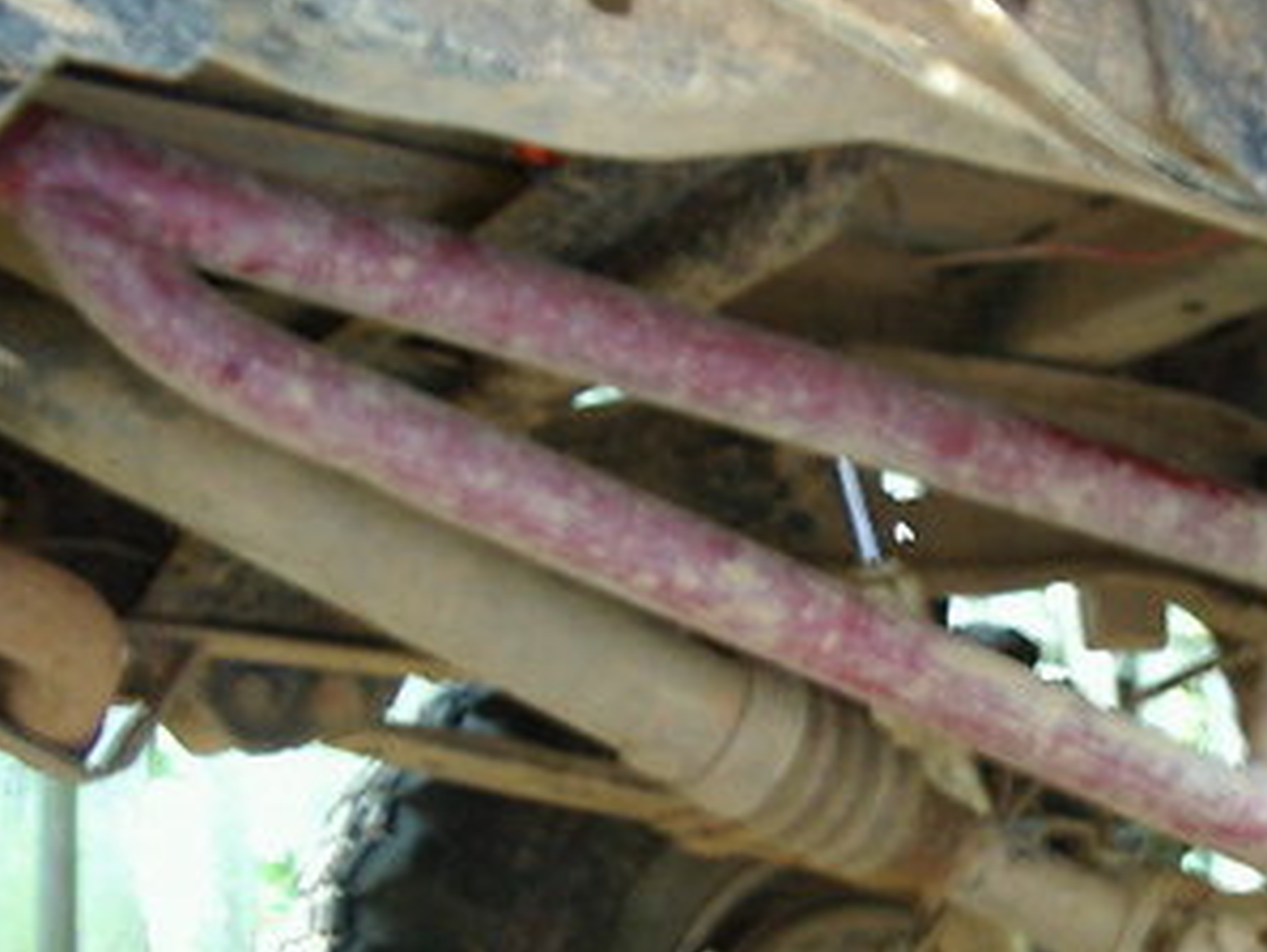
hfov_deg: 26.5
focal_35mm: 72
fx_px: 2637
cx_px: 1023
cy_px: 710
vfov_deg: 20.3
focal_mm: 5.8
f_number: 2.6
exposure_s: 1/13
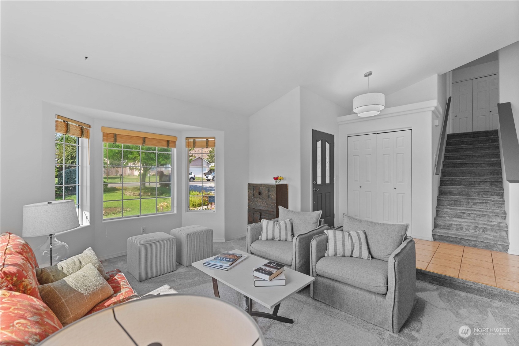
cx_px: 260
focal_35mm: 15
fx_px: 216
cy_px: 173
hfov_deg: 100.4
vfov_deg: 77.4
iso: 200
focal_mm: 15
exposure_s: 1/60
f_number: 7.1
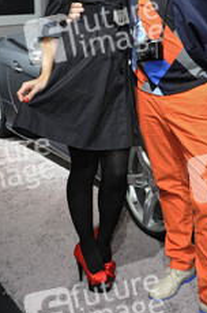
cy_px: 103
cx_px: 133
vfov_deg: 35.3
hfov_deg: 24.0
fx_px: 484
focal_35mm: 56
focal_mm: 32
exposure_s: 1/125
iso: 800
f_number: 5.6
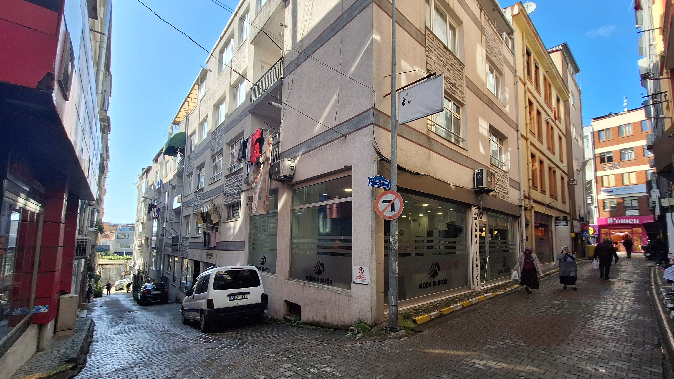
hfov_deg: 103.0
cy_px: 209
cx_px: 348
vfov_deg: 70.3
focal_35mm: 15
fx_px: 268
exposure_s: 1/669
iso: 40
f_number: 2.2
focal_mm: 1.74
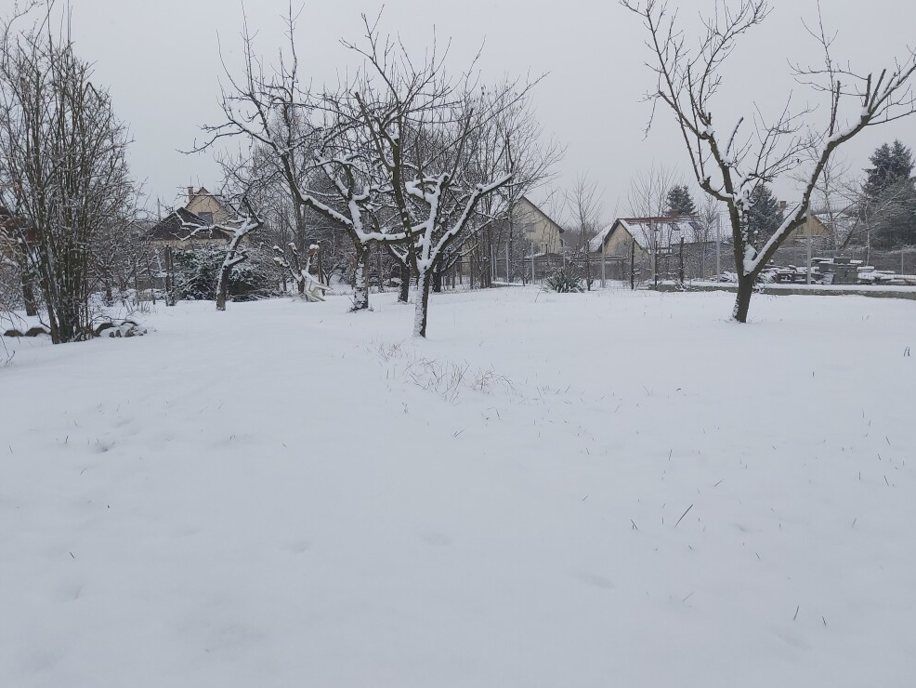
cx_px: 466
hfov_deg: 65.3
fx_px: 715
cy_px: 336
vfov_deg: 51.4
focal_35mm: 27
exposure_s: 1/1295
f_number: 1.7
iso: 64
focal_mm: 3.92
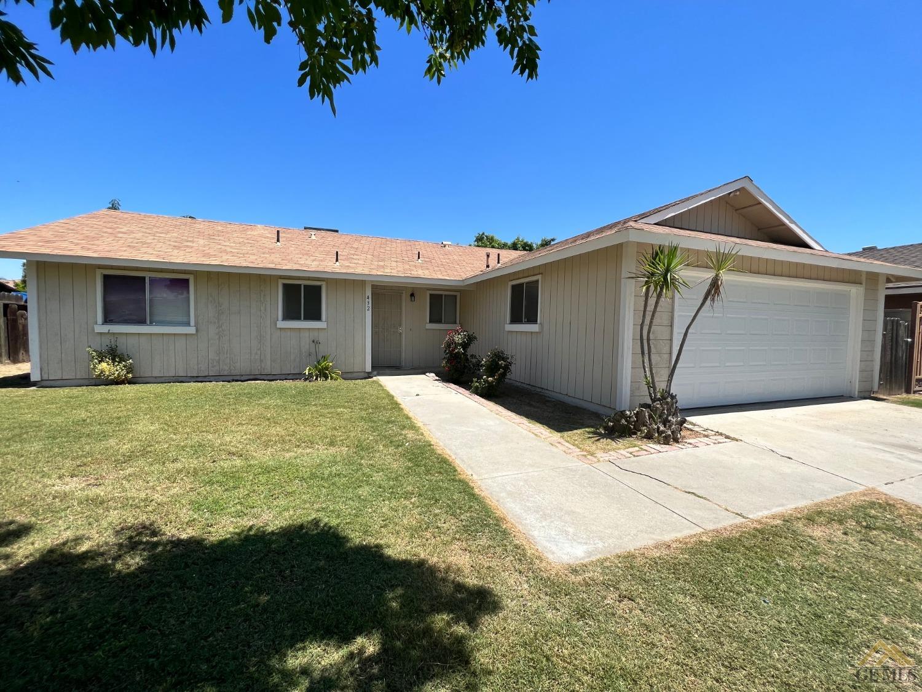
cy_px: 346
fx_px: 346
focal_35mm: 13
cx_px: 461
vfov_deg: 89.9
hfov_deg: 106.2
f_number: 1.8
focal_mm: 1.57
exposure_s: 1/1575
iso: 32
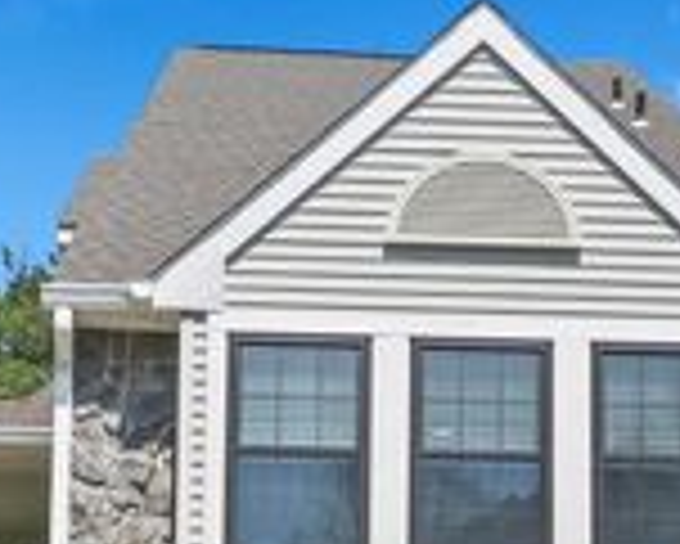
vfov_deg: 16.2
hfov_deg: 21.2
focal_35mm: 90
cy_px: 710
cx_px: 405
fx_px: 1812
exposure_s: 1/5000
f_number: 9
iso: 2000
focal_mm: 29
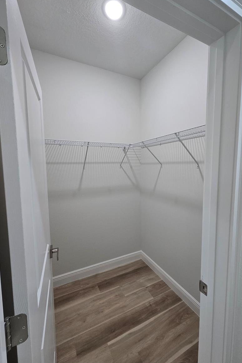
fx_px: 141
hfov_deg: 81.1
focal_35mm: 14
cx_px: 131
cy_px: 179
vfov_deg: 104.2
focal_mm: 2.2
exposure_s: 1/60
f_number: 2.2
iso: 160
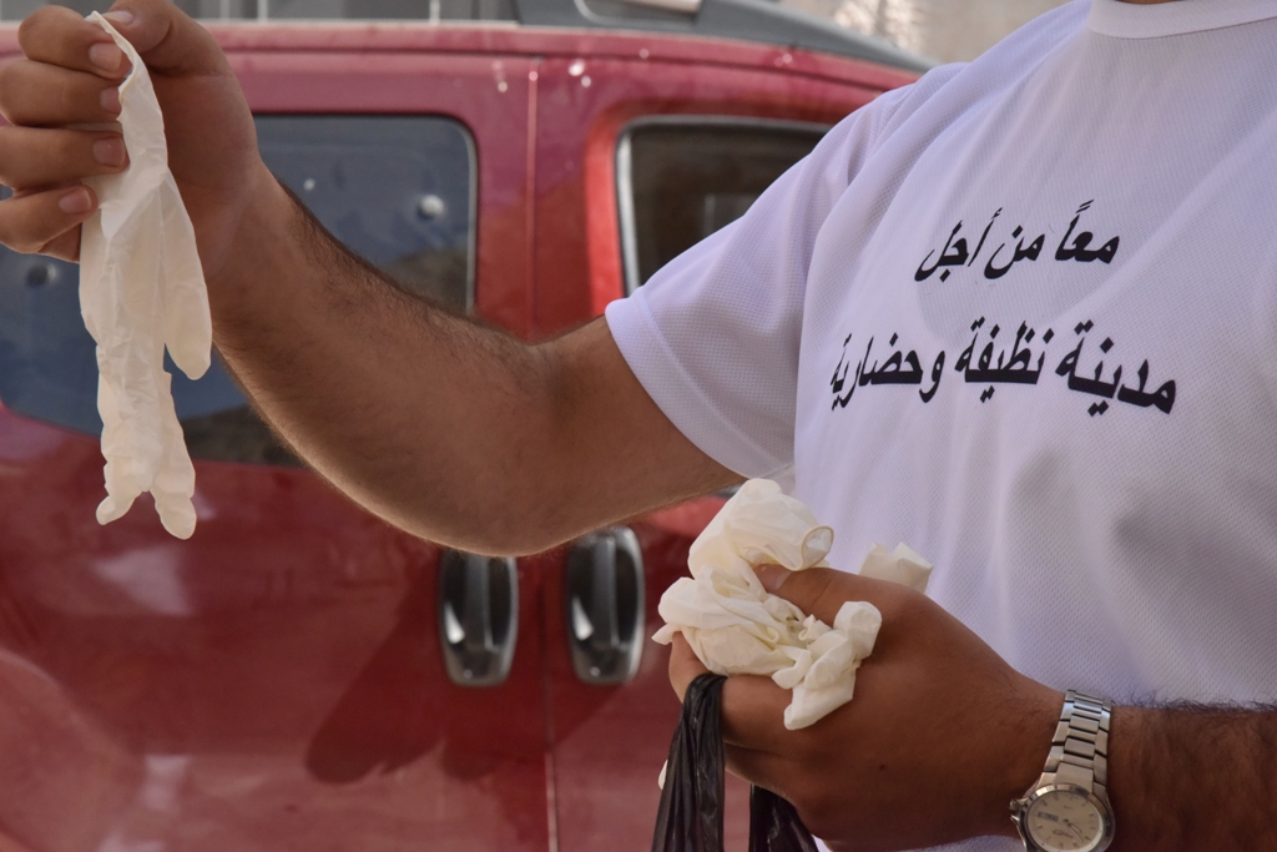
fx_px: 4257
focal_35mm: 120
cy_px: 426
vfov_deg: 11.4
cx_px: 638
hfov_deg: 17.1
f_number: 16
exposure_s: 1/1000
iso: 2500
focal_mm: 120
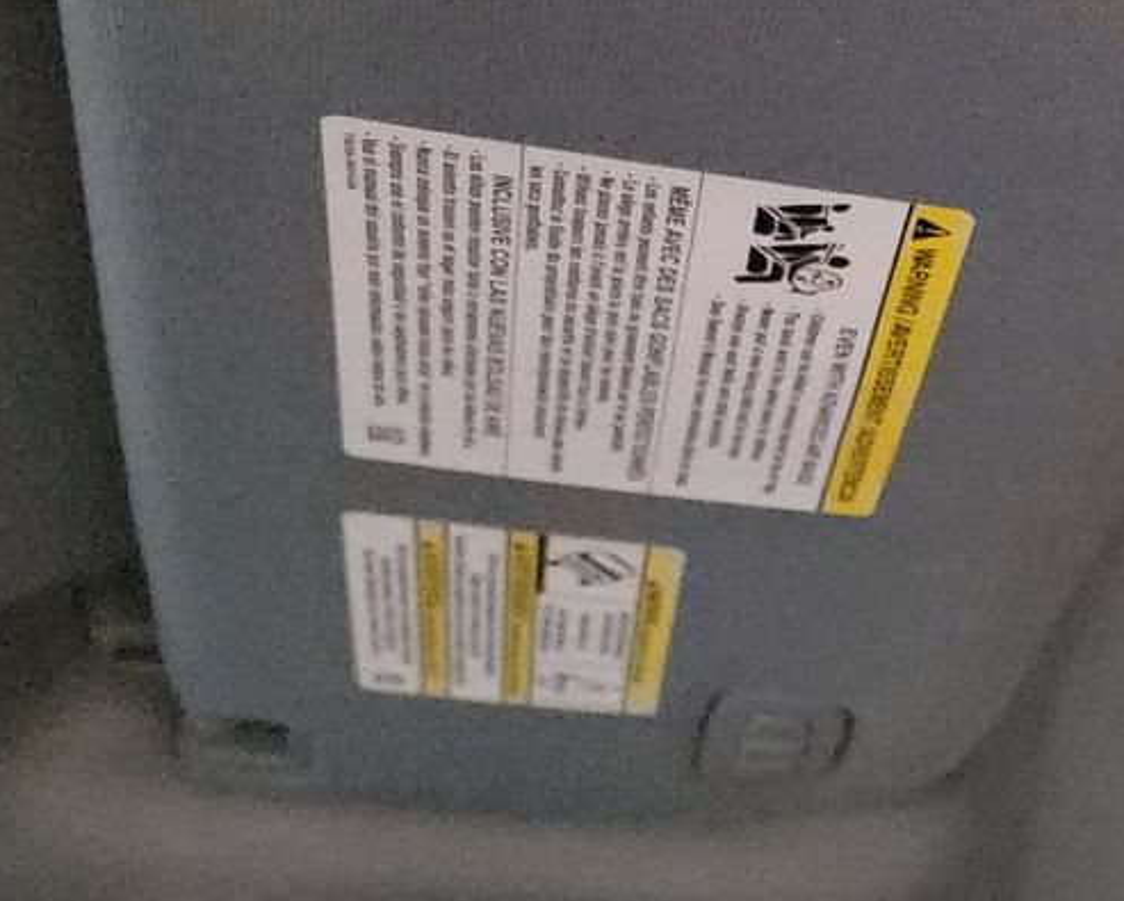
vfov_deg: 19.5
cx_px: 1402
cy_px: 919
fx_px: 2530
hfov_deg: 22.7
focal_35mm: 76
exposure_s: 1/59
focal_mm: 6.7
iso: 4509
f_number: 1.8
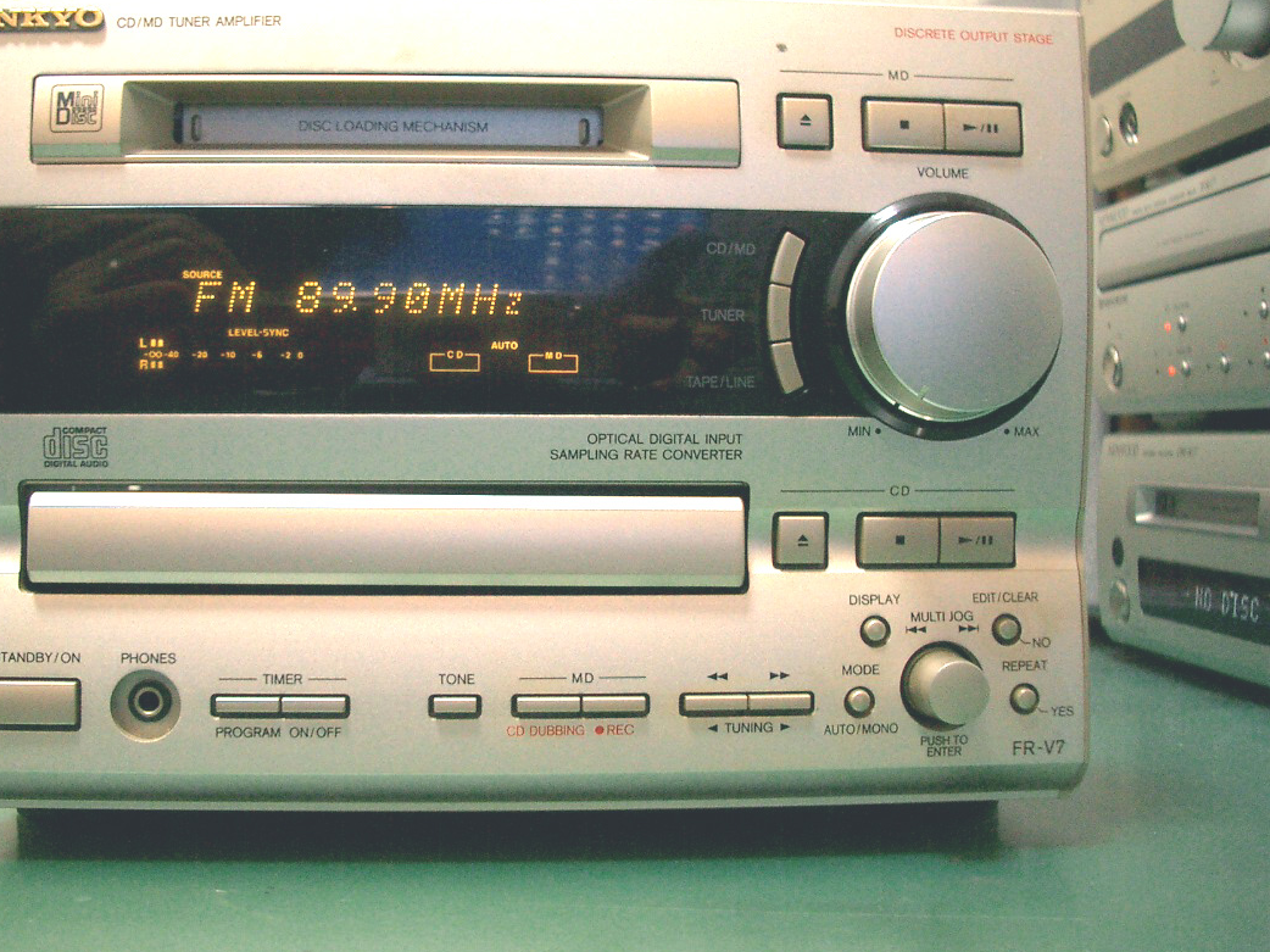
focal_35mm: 43
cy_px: 442
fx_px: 1577
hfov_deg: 43.6
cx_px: 511
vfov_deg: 33.6
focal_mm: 5.8
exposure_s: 1/8
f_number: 2.6
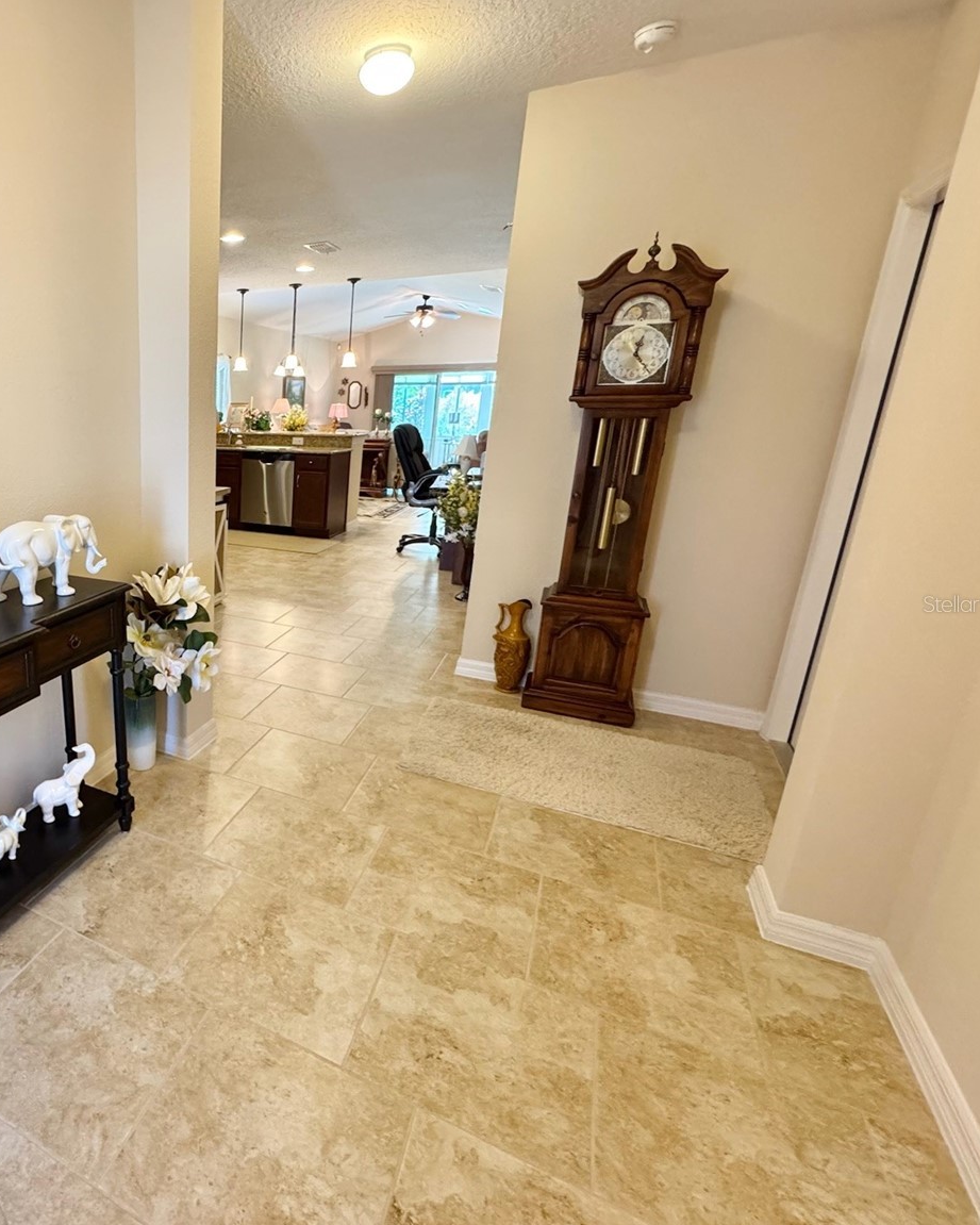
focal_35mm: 19
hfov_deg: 63.6
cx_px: 172
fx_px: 689
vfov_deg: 83.3
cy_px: 603
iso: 320
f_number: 2.2
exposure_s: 1/60
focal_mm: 2.22
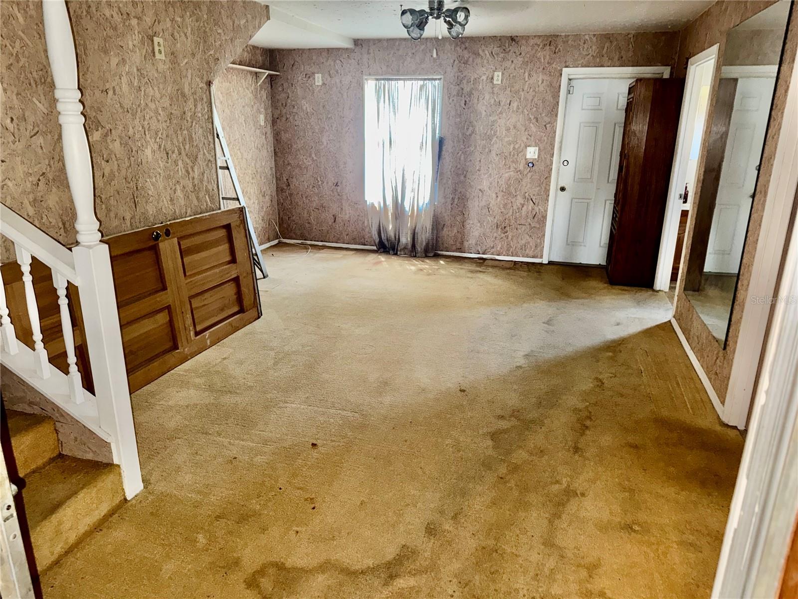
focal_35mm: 24
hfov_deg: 71.6
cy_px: 300
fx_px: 553
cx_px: 399
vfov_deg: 56.8
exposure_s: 1/7
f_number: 1.78
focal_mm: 6.76
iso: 160
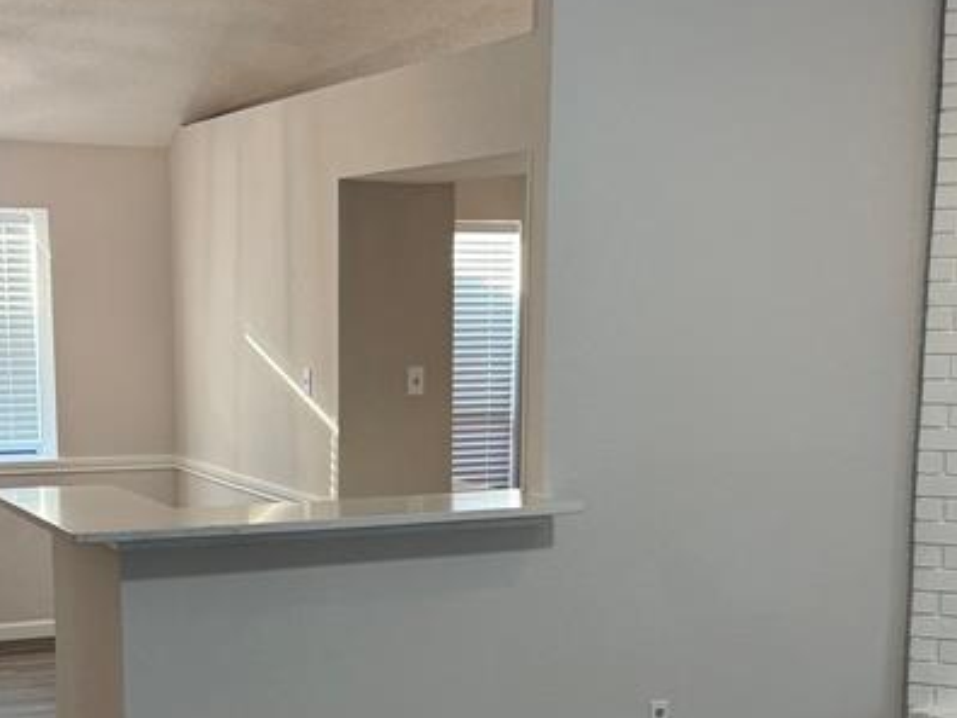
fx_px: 1714
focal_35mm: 62
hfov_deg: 31.1
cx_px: 404
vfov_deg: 23.4
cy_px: 549
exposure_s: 1/122
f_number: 1.78
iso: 200
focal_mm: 6.76
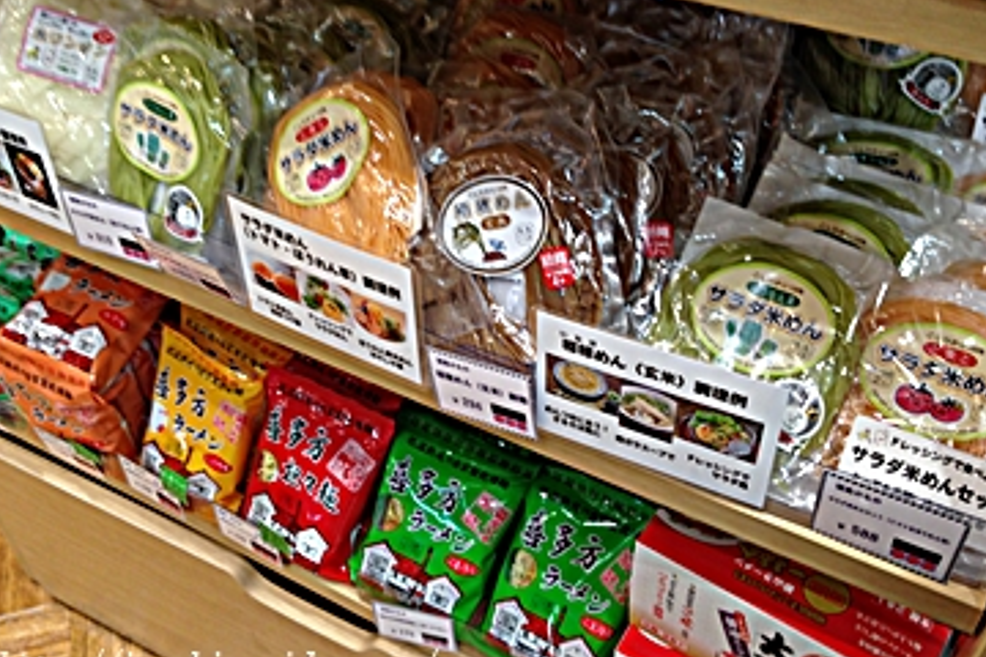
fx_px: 1095
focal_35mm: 40
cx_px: 482
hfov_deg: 48.5
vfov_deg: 33.4
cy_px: 289
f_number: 2.4
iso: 50
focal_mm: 4.13
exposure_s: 1/20
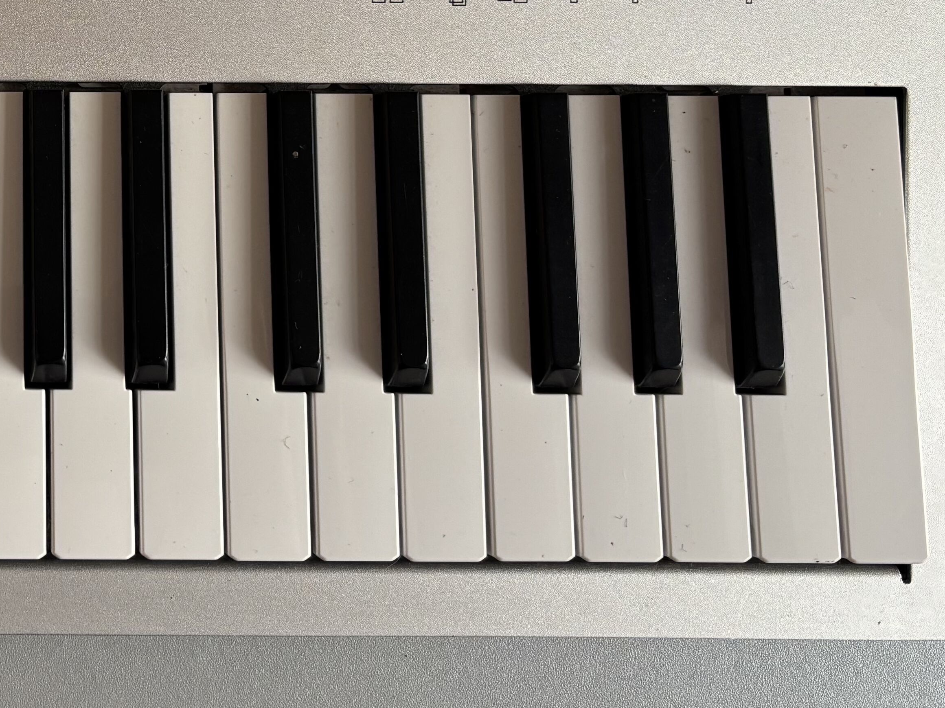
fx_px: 1747
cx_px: -39
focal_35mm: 64
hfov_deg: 28.1
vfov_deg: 22.4
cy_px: 75
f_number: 1.6
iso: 64
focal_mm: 5.96
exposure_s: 1/121
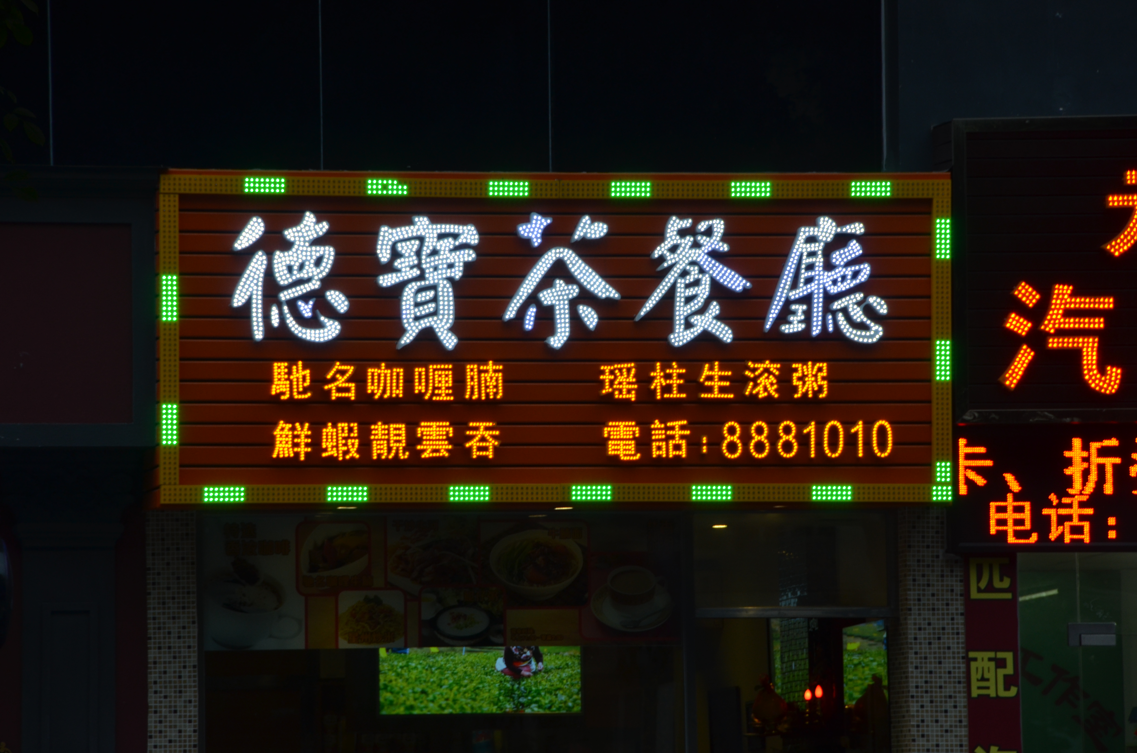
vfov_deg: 4.6
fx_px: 9455
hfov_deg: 6.9
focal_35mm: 300
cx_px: 568
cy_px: 376
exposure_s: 1/50
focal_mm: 200
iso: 400
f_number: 10
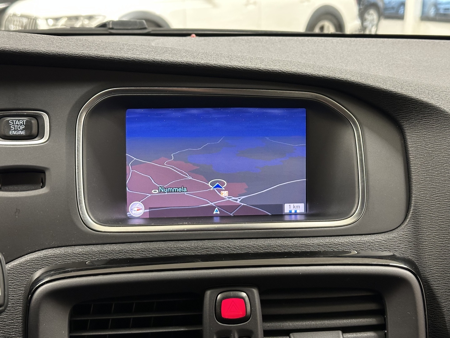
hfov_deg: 39.7
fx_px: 624
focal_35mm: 48
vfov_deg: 30.3
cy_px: 169
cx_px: 225
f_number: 1.78
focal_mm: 6.86
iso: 400
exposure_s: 1/37
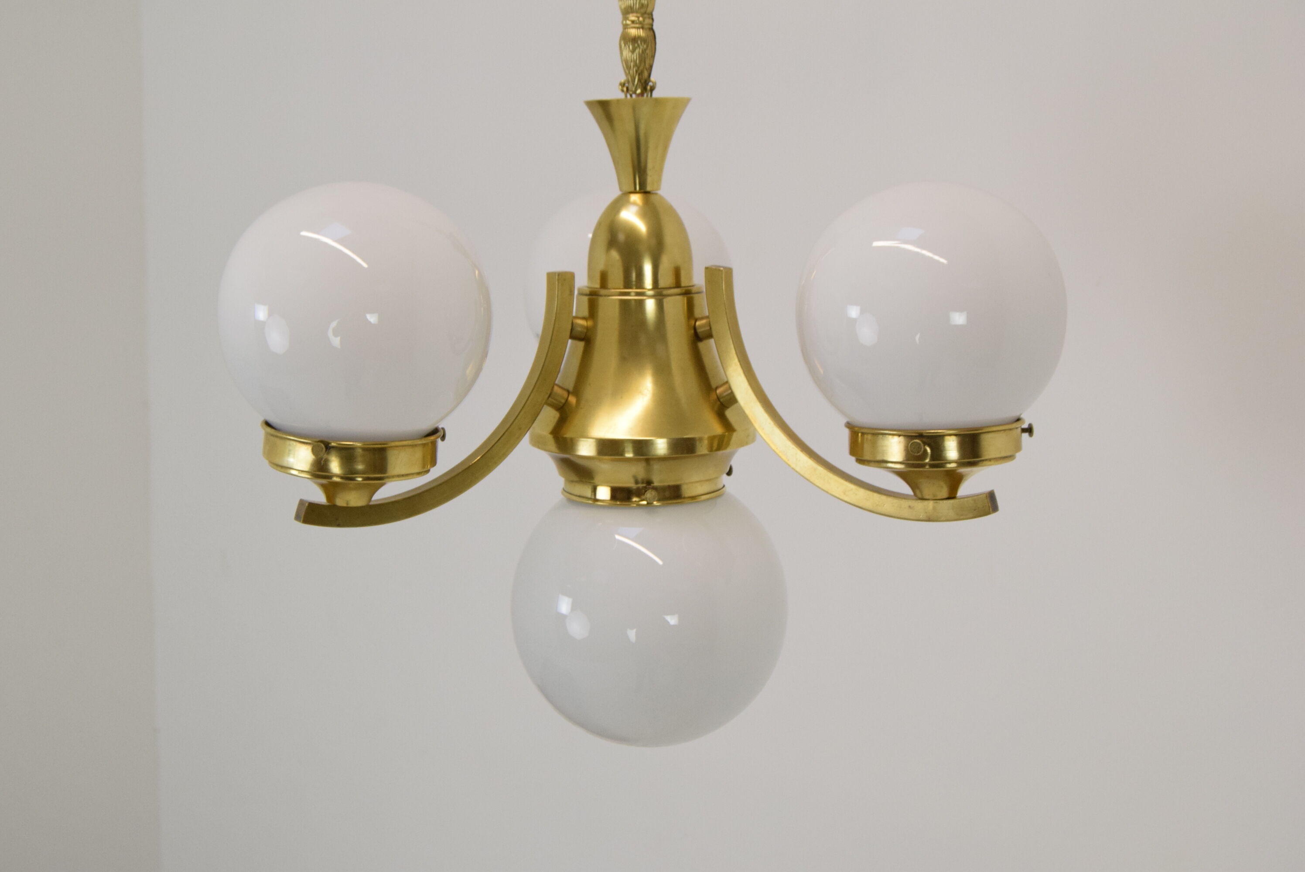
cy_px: 436
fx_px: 1741
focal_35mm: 48
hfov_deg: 41.1
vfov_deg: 28.1
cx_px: 652
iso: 1600
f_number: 8
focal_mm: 32
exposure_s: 1/250
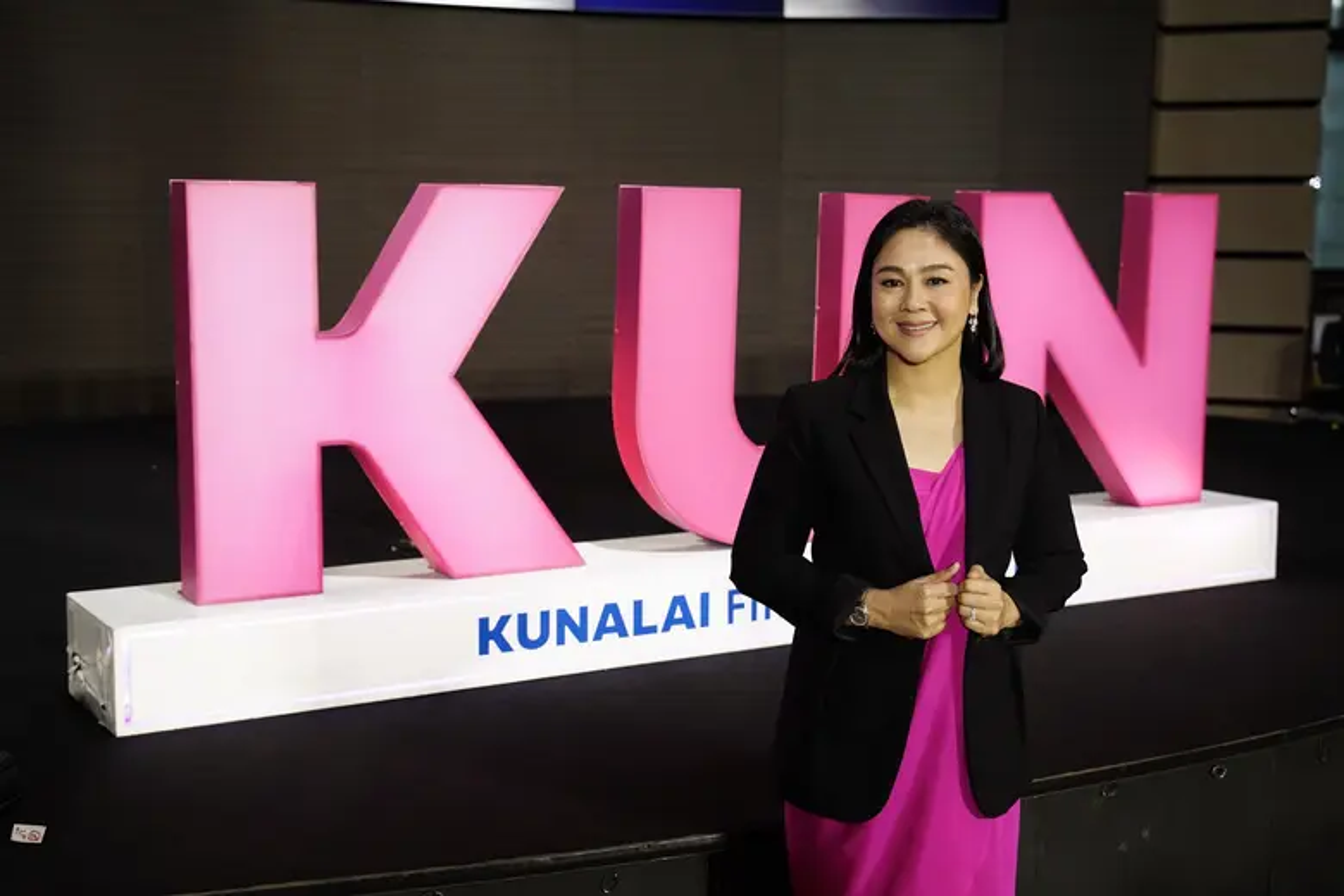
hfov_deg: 40.3
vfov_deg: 27.5
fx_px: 1829
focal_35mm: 49
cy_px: 448
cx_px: 672
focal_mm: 49
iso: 640
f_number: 4
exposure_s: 1/160
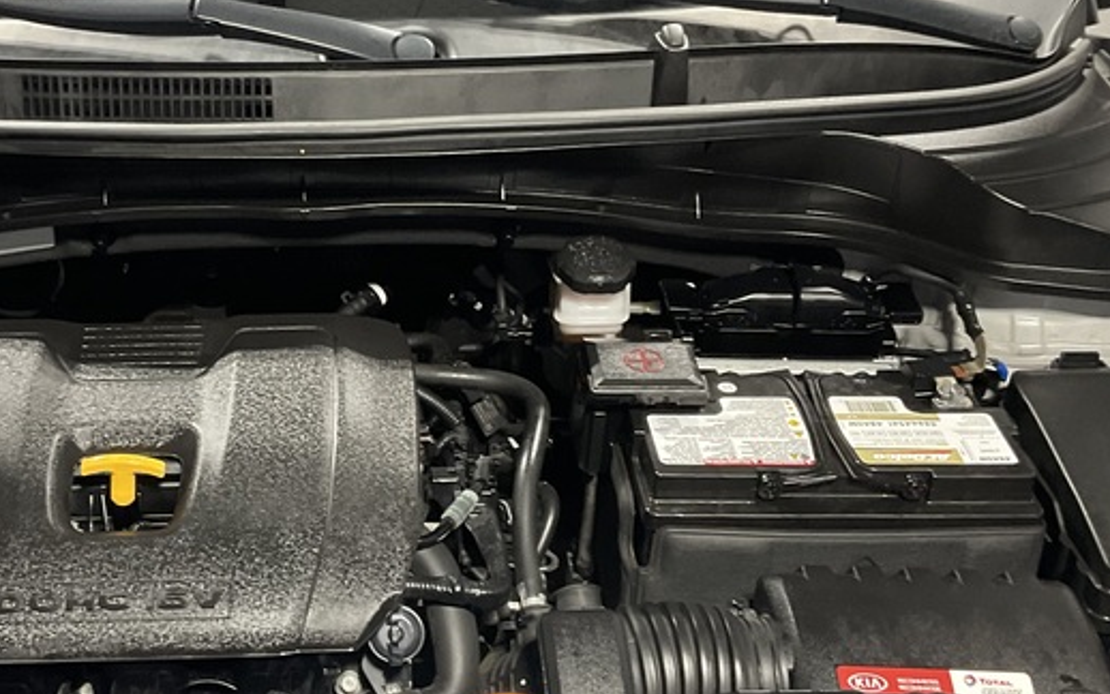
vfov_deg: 22.8
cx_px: 356
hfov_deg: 35.3
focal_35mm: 57
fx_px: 1725
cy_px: 347
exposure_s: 1/50
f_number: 1.8
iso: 100
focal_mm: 3
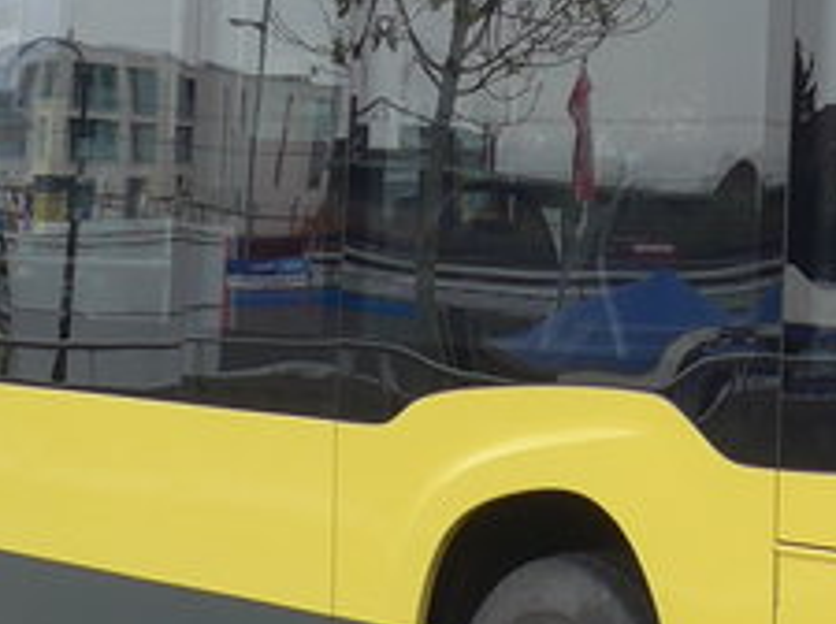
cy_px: -89
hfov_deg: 12.5
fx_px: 3737
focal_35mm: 155
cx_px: 973
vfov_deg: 9.4
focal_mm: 6
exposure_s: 1/250
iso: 80
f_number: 2.8
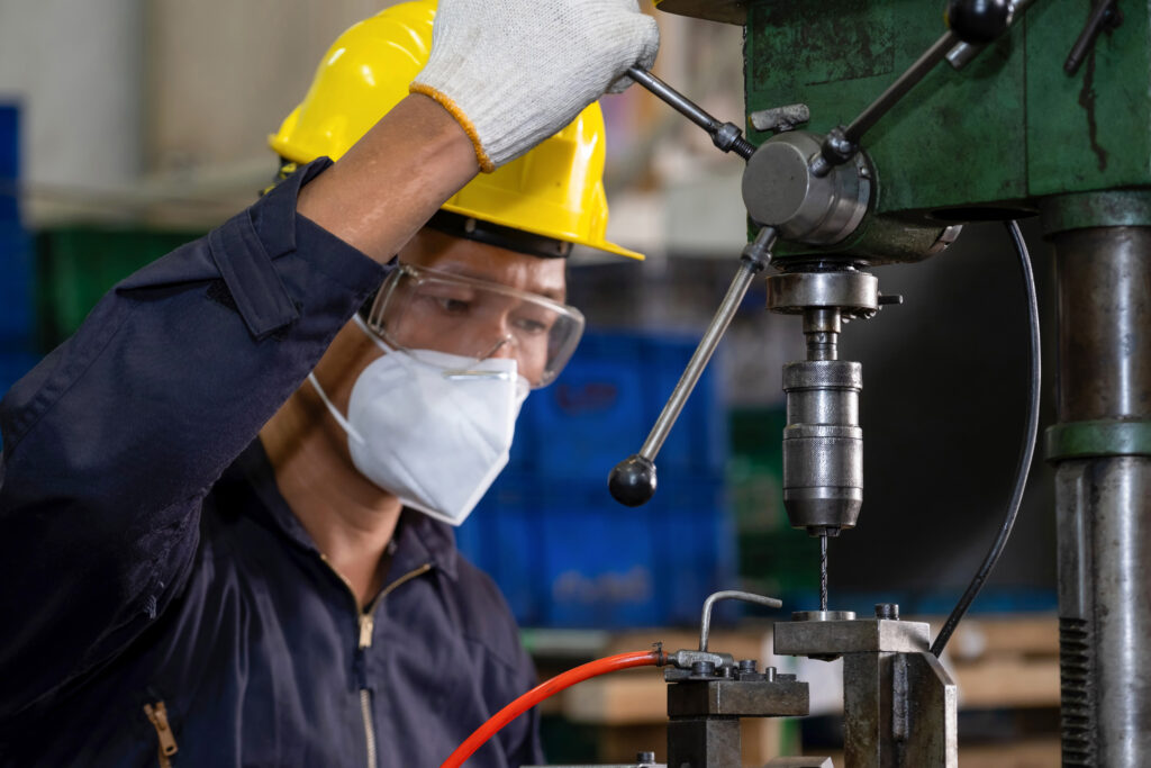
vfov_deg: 11.8
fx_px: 3709
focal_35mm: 116
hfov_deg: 17.6
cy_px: 384
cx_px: 576
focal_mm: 77.3
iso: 320
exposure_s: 1/80
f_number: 2.8
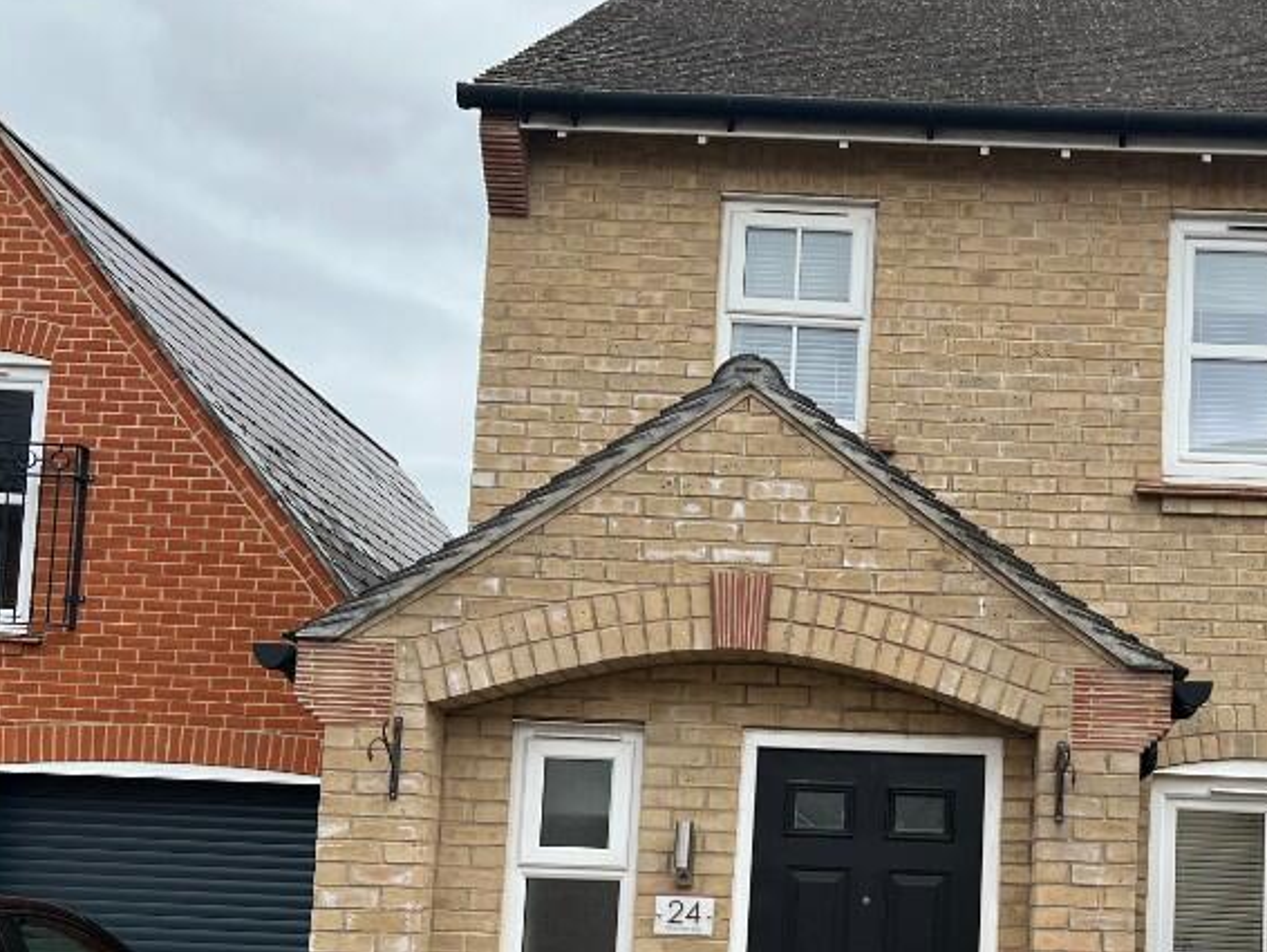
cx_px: 925
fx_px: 1721
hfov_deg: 39.5
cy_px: 739
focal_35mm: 47
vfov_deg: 30.3
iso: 50
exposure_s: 1/643
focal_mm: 5.7
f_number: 1.5
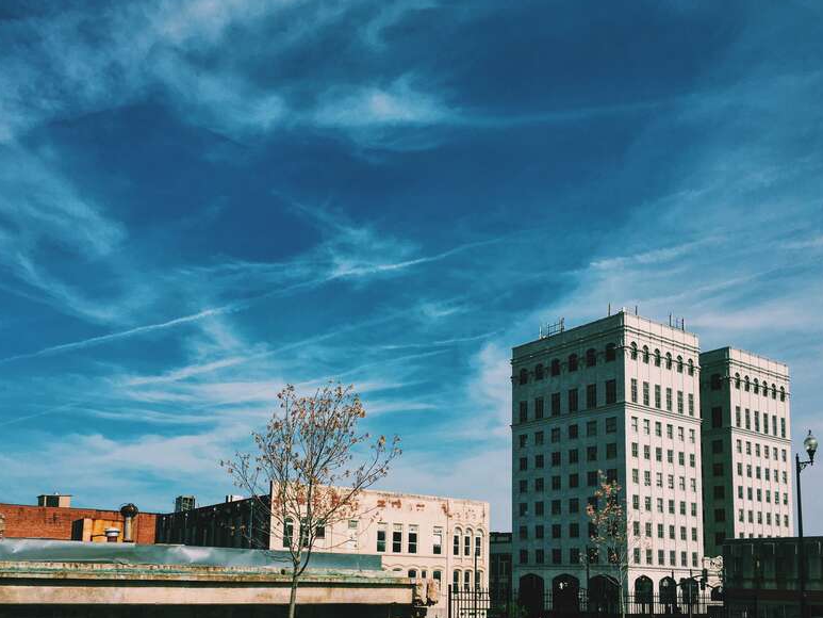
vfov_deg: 46.8
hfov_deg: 60.0
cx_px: 402
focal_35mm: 30
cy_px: 311
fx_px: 713
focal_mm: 4.15
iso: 25
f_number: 2.2
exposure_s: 1/3077
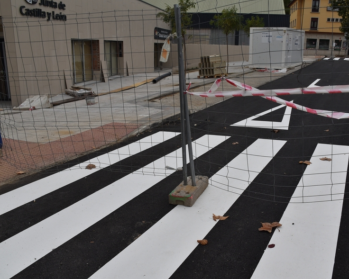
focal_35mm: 31
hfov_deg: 56.9
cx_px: 201
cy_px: 142
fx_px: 320
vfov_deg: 47.1
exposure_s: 1/250
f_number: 8
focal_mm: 18
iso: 200
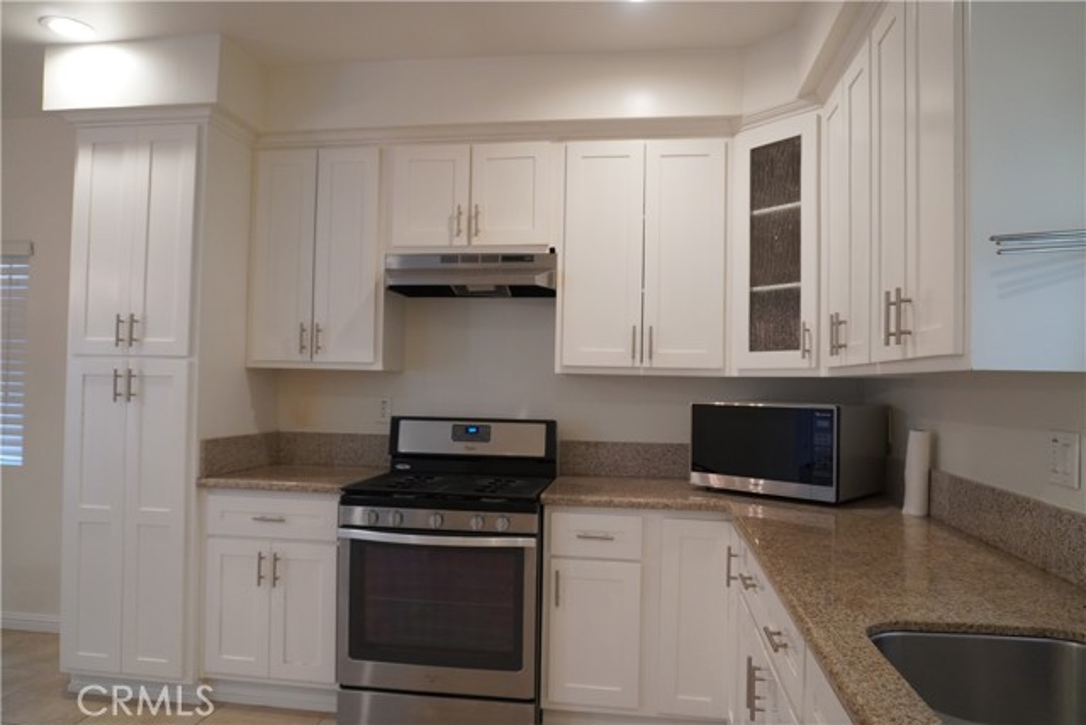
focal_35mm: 26
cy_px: 362
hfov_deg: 70.4
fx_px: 769
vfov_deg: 50.4
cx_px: 543
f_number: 4
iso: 1250
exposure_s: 1/160
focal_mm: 17
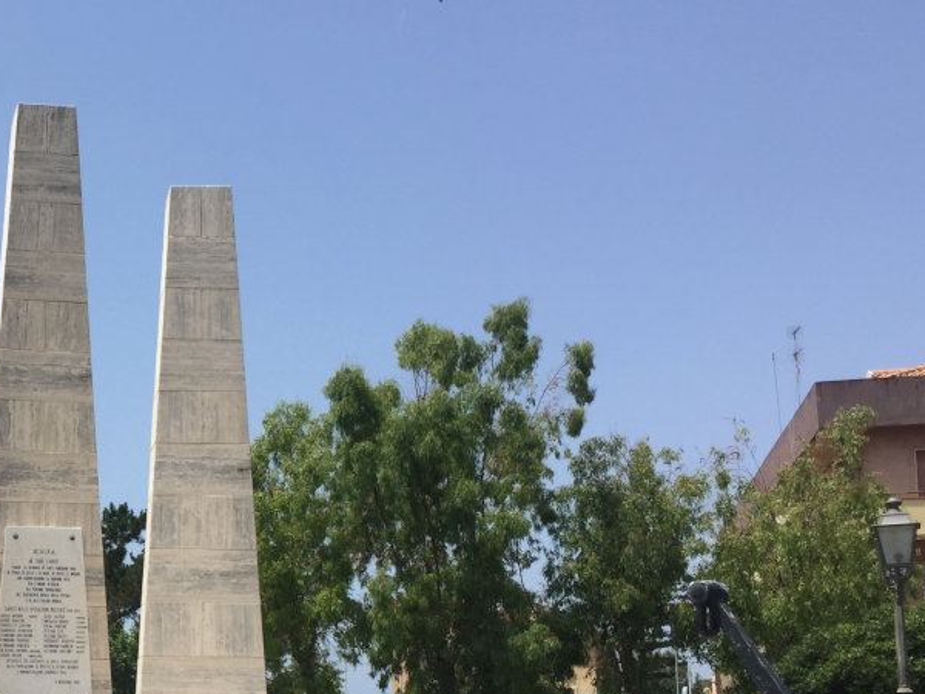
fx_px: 1550
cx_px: 17
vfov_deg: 24.9
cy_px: 546
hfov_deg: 31.0
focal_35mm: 58
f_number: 2.2
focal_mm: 4.15
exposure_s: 1/2198
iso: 32
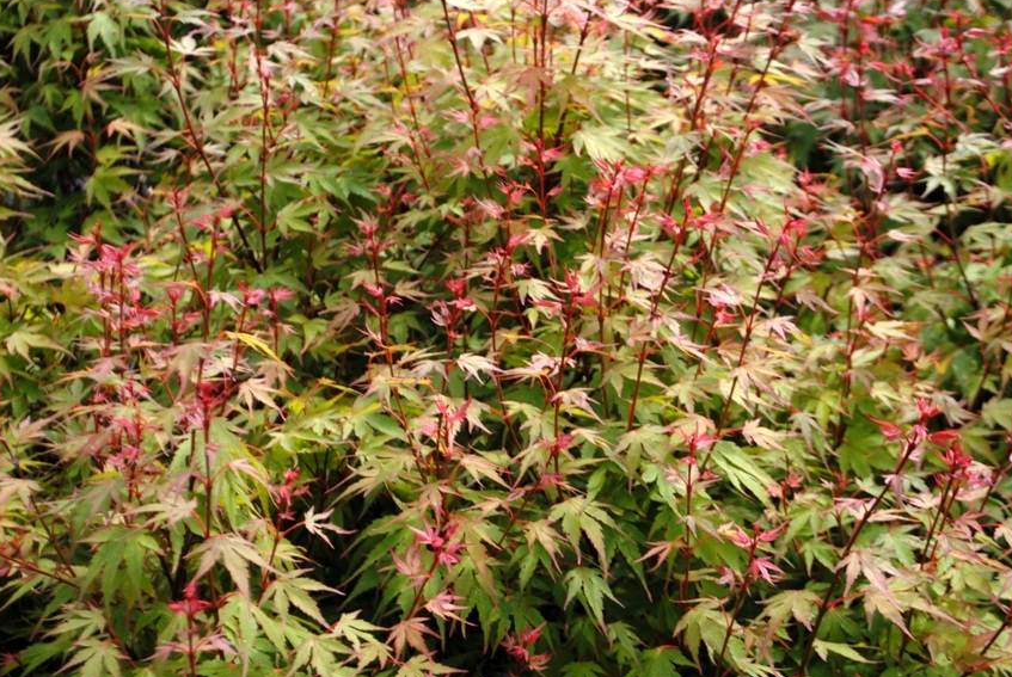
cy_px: 318
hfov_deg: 24.8
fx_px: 2297
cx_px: 564
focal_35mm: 82
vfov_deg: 16.8
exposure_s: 1/160
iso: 100
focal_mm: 45
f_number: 6.3
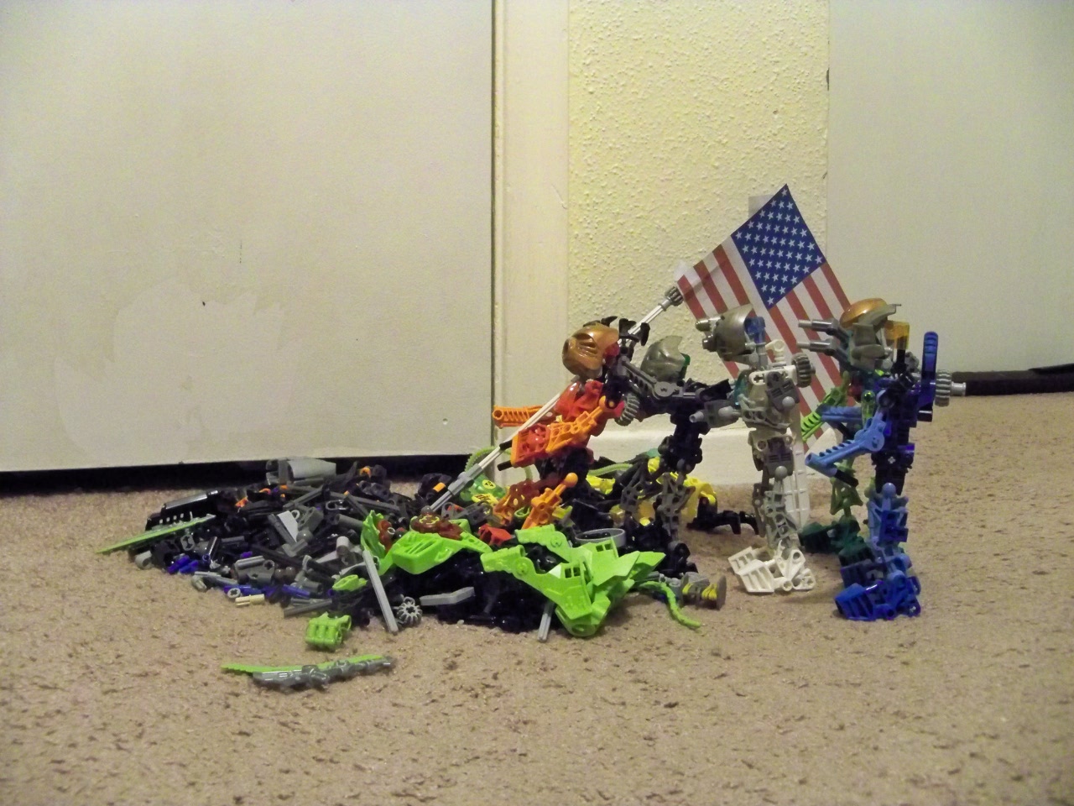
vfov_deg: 40.7
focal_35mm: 35
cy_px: 403
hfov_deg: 52.6
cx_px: 537
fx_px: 1086
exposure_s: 1/8
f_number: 3.5
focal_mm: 6.2
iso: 1000
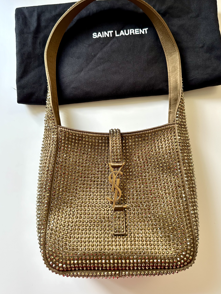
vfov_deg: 63.4
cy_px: 137
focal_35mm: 28
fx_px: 238
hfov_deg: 49.7
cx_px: 113
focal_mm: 6.86
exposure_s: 1/121
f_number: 1.78
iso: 125
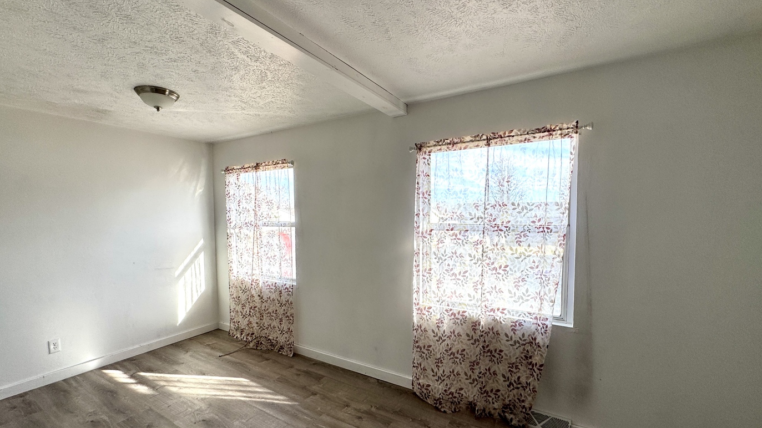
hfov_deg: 99.4
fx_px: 323
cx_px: 379
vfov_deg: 66.9
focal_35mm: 16
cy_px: 235
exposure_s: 1/275
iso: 40
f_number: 2.2
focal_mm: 2.22
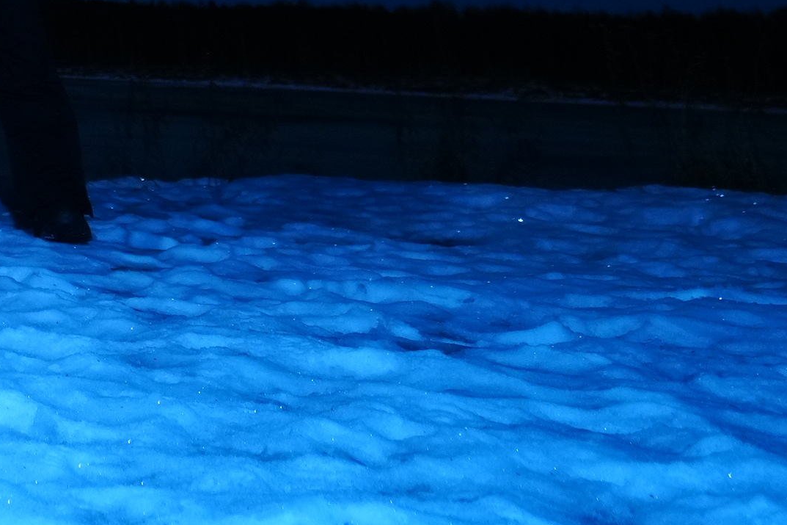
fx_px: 1355
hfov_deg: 25.1
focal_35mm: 62
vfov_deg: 17.2
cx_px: -379
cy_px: -460
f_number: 2.8
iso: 800
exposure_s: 2.5
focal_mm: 14
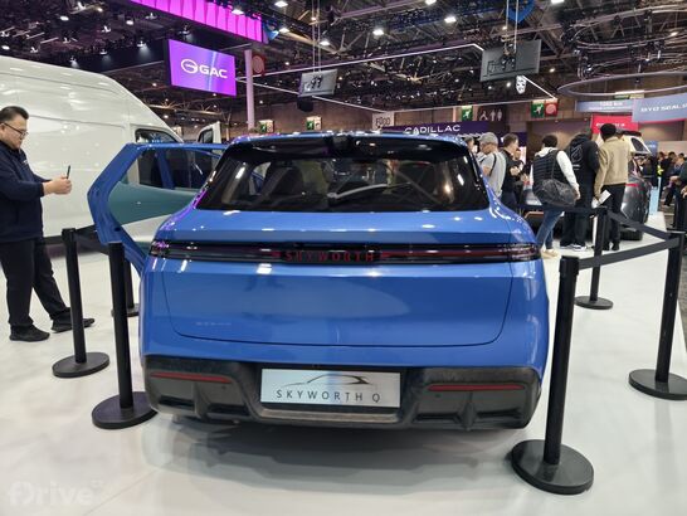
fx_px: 457
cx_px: 344
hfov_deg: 73.9
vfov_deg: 58.9
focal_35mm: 23
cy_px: 258
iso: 50
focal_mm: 8.67
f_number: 1.75
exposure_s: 1/100
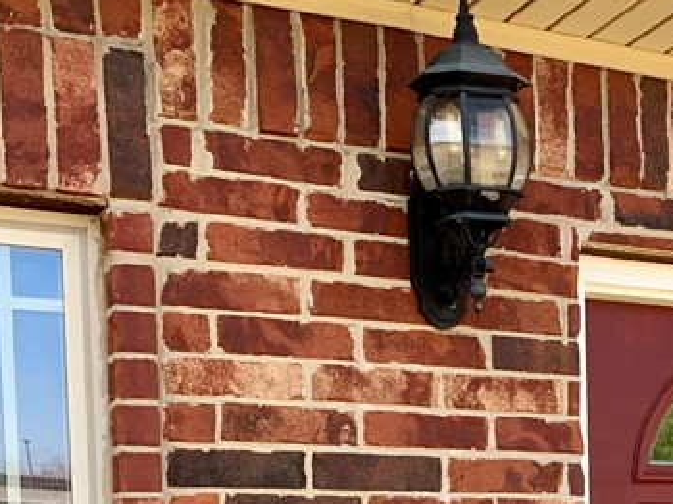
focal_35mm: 76
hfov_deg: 23.7
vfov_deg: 18.1
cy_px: 659
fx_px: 1477
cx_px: 779
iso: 25
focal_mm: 4.25
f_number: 1.8
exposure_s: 1/405
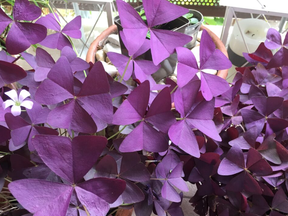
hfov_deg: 51.3
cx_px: 134
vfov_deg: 39.4
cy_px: 134
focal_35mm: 36
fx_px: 300
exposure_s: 1/33
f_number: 2.2
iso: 25
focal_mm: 4.15
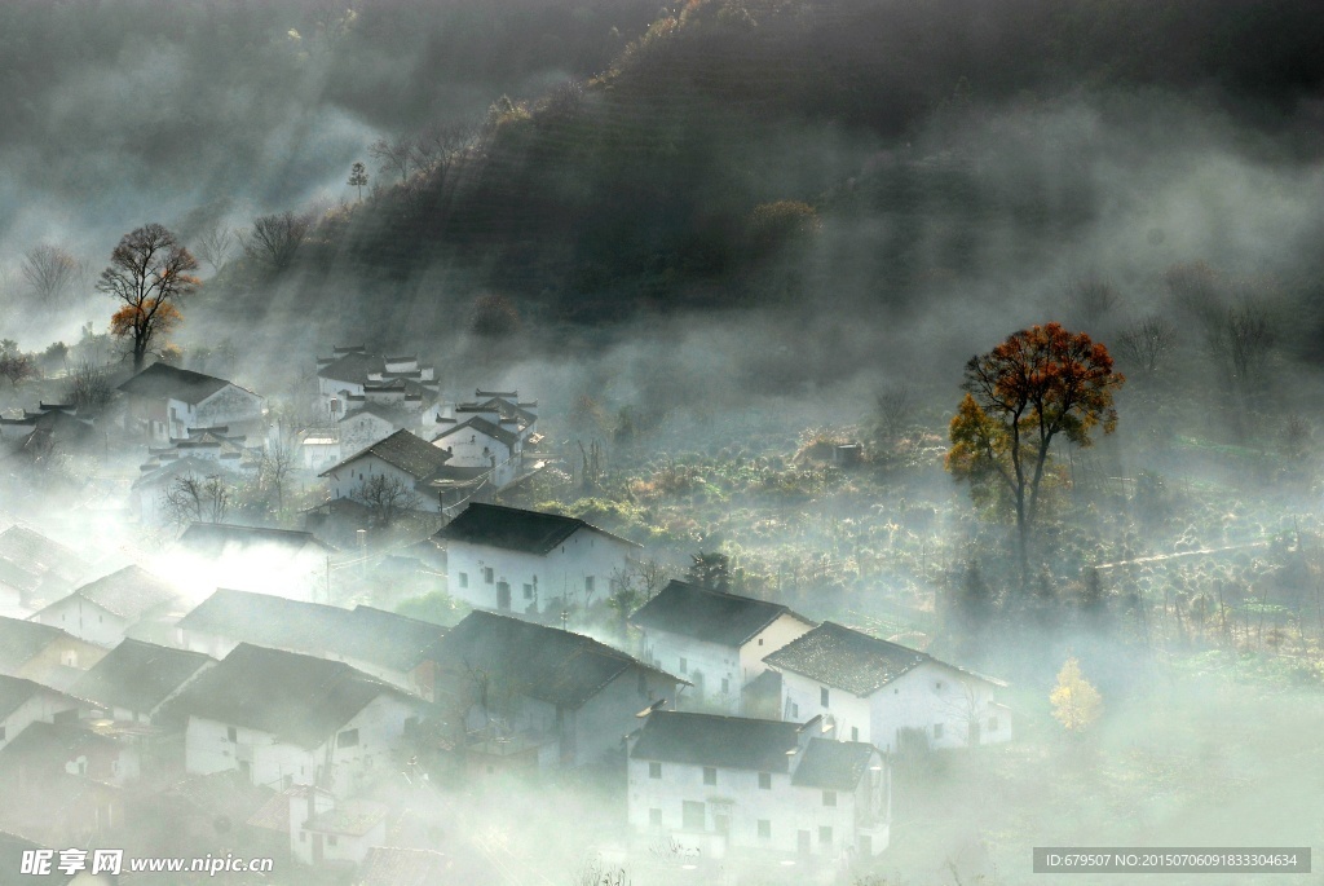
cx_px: 662
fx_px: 3203
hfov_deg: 23.4
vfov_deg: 15.7
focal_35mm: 87
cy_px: 443
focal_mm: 58
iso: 100
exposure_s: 1/250
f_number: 9
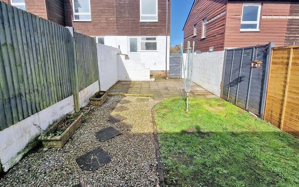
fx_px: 130
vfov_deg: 70.7
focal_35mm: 16
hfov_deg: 97.8
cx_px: 152
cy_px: 78
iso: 50
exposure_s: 1/1692
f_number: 2.2
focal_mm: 2.2
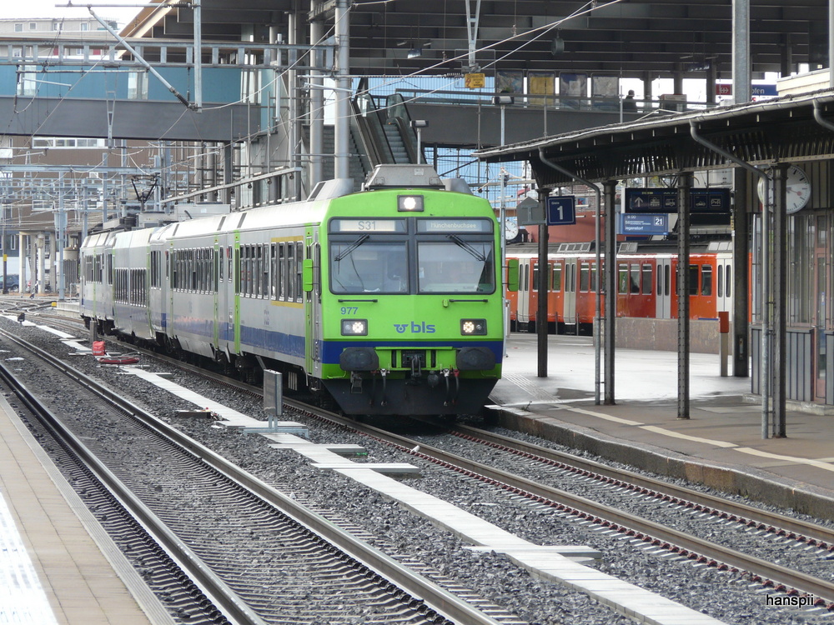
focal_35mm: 218
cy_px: 312
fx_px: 5252
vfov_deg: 6.8
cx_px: 417
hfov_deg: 9.1
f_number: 3.6
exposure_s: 1/80
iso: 100
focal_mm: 35.9
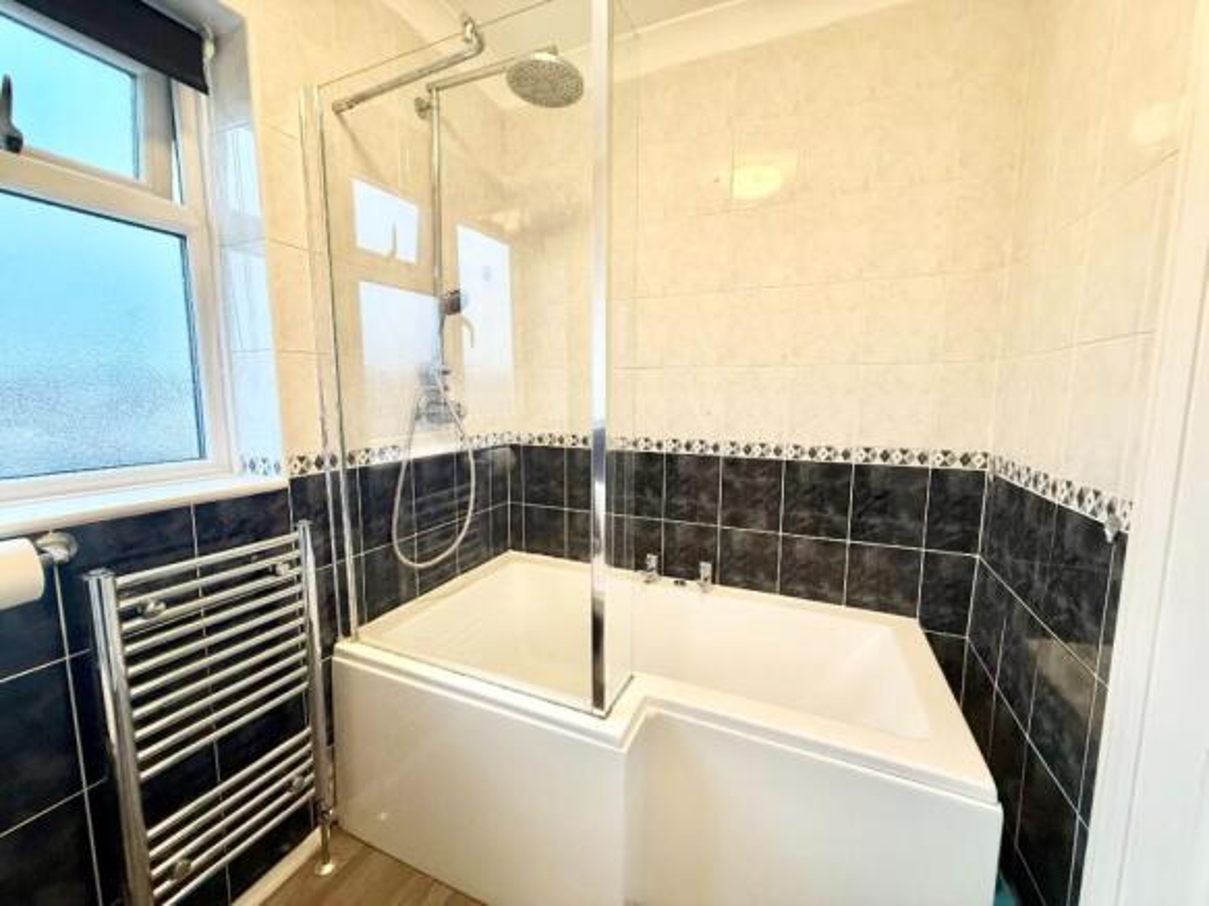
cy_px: 453
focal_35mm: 14
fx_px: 489
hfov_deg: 102.1
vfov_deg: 85.7
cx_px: 604
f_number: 2.2
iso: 320
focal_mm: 2.22
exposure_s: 1/50
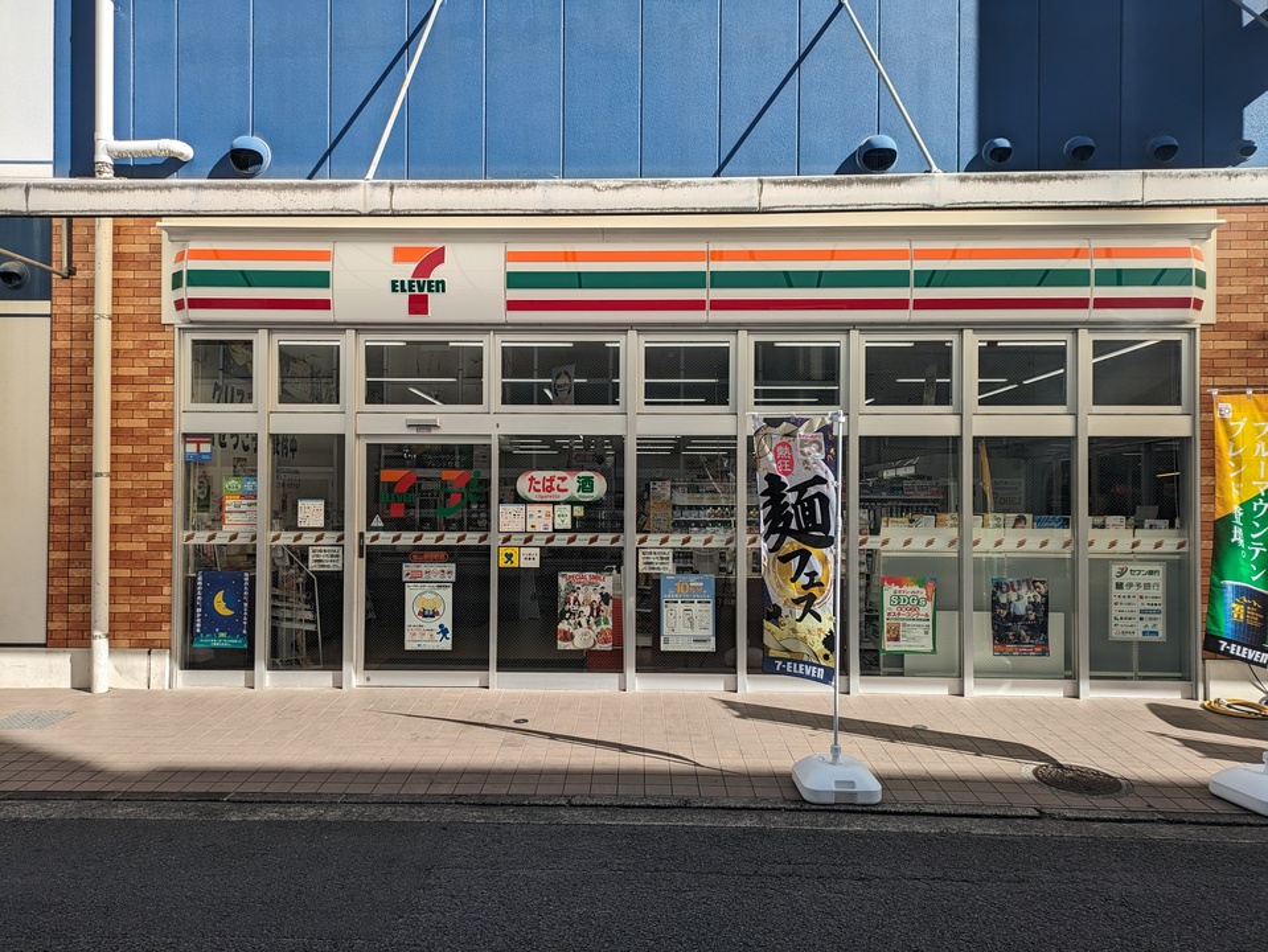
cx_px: 634
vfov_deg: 54.9
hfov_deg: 69.4
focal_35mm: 25
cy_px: 476
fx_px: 916
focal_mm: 5.43
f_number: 1.89
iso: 37
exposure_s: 1/1481
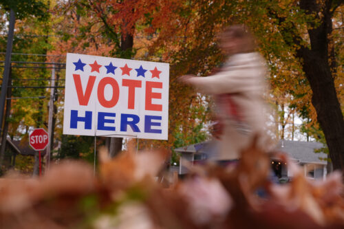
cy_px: 114
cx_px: 172
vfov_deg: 20.3
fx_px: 640
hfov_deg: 30.1
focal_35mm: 67
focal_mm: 67
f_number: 8
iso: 125
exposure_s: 1/10
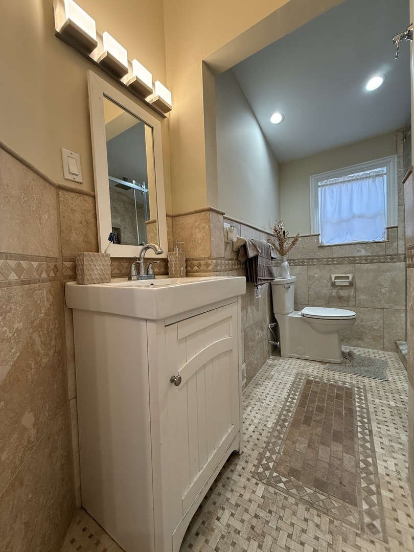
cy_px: 276
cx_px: 207
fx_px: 223
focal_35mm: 14
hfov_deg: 85.7
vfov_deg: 102.1
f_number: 2.2
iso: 200
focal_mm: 2.22
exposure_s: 1/120
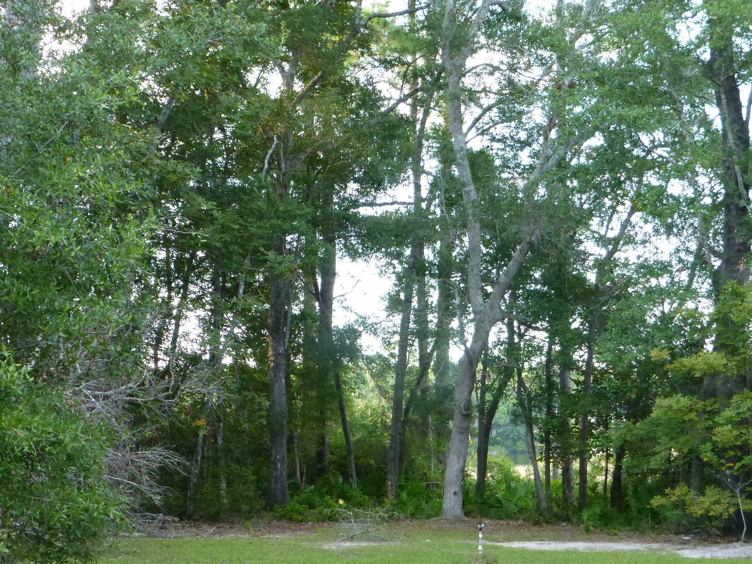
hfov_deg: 25.6
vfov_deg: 19.3
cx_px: 449
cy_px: 382
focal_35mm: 76
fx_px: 1651
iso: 320
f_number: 4.6
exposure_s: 1/60
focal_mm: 9.7
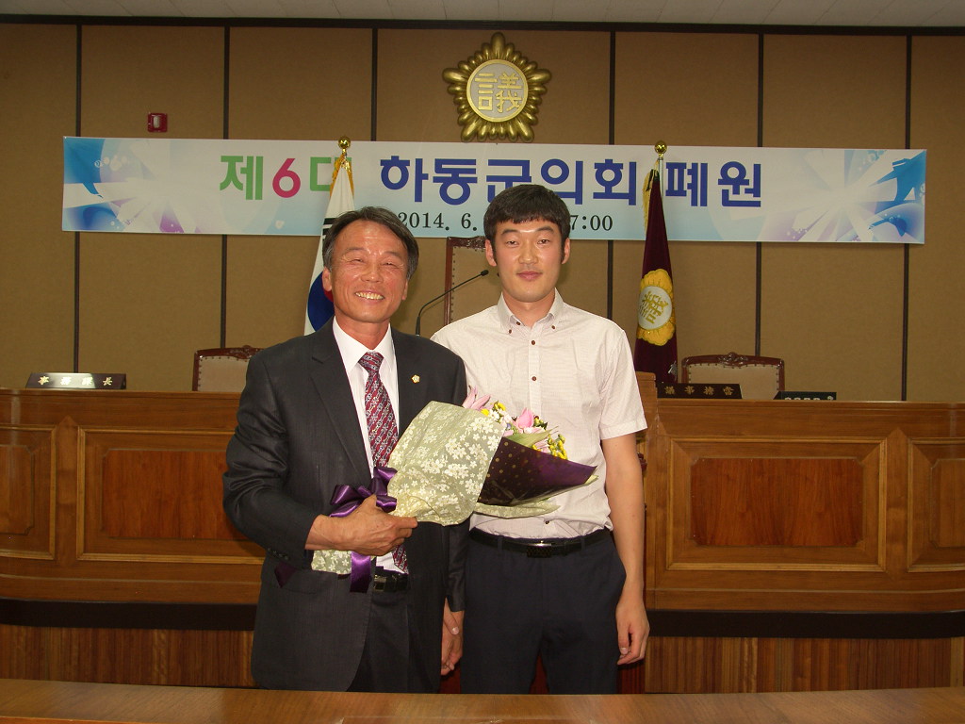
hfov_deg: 42.1
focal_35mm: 45
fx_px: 1254
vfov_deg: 32.2
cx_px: 482
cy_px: 362
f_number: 2.5
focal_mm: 11.5
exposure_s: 1/50
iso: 80
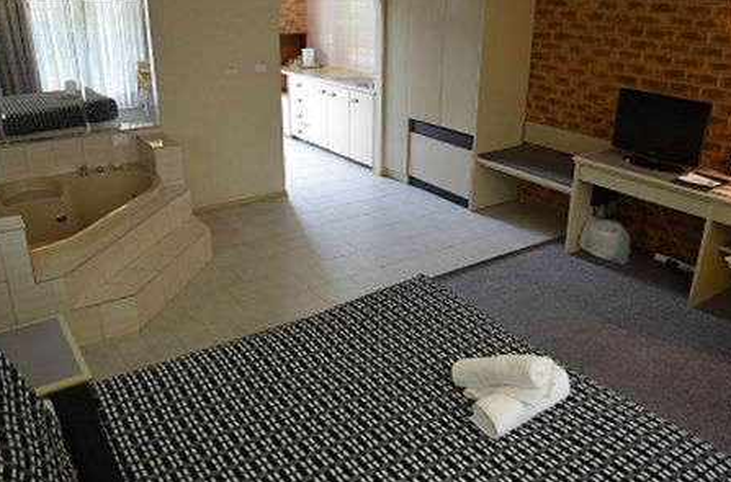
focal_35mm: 29
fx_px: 587
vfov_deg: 44.7
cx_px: 347
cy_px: 228
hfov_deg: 63.8
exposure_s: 1/40
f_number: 3.5
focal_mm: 18
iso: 800
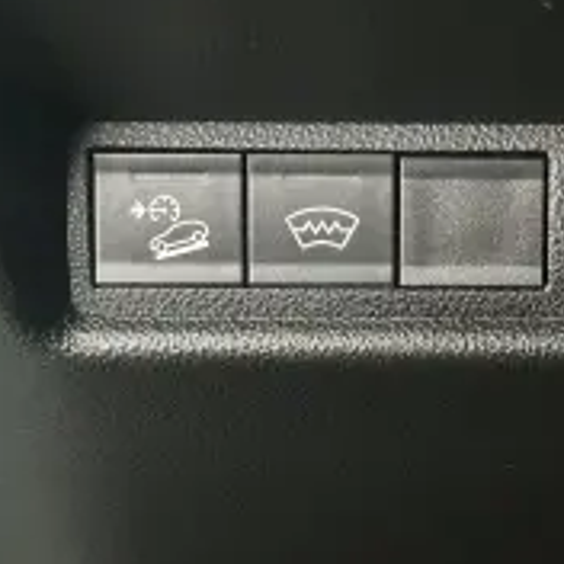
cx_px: 452
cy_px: 253
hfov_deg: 19.7
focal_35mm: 87
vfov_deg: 19.9
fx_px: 1604
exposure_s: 1/17
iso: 1600
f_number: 1.78
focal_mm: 6.86
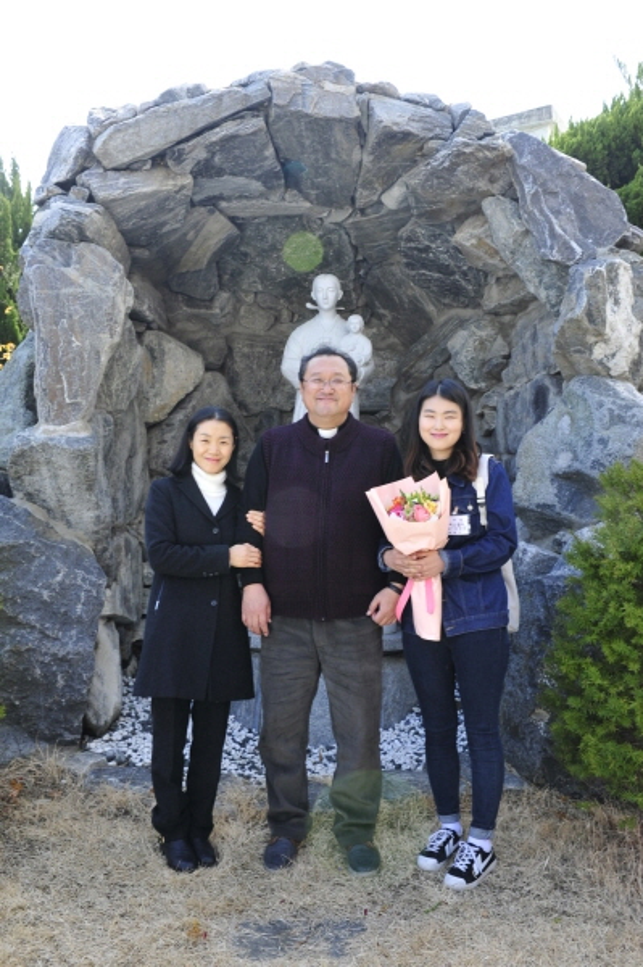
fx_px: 1879
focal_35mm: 70
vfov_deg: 28.9
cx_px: 322
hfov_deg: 19.4
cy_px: 484
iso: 200
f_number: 11
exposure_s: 1/60
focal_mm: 70
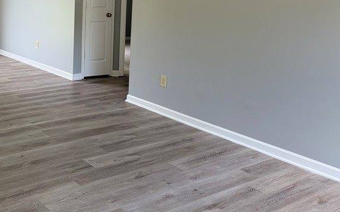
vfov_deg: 26.5
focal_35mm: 47
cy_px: 23
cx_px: 55
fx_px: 435
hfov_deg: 40.4
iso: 100
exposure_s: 1/270
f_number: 1.78
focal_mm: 6.76
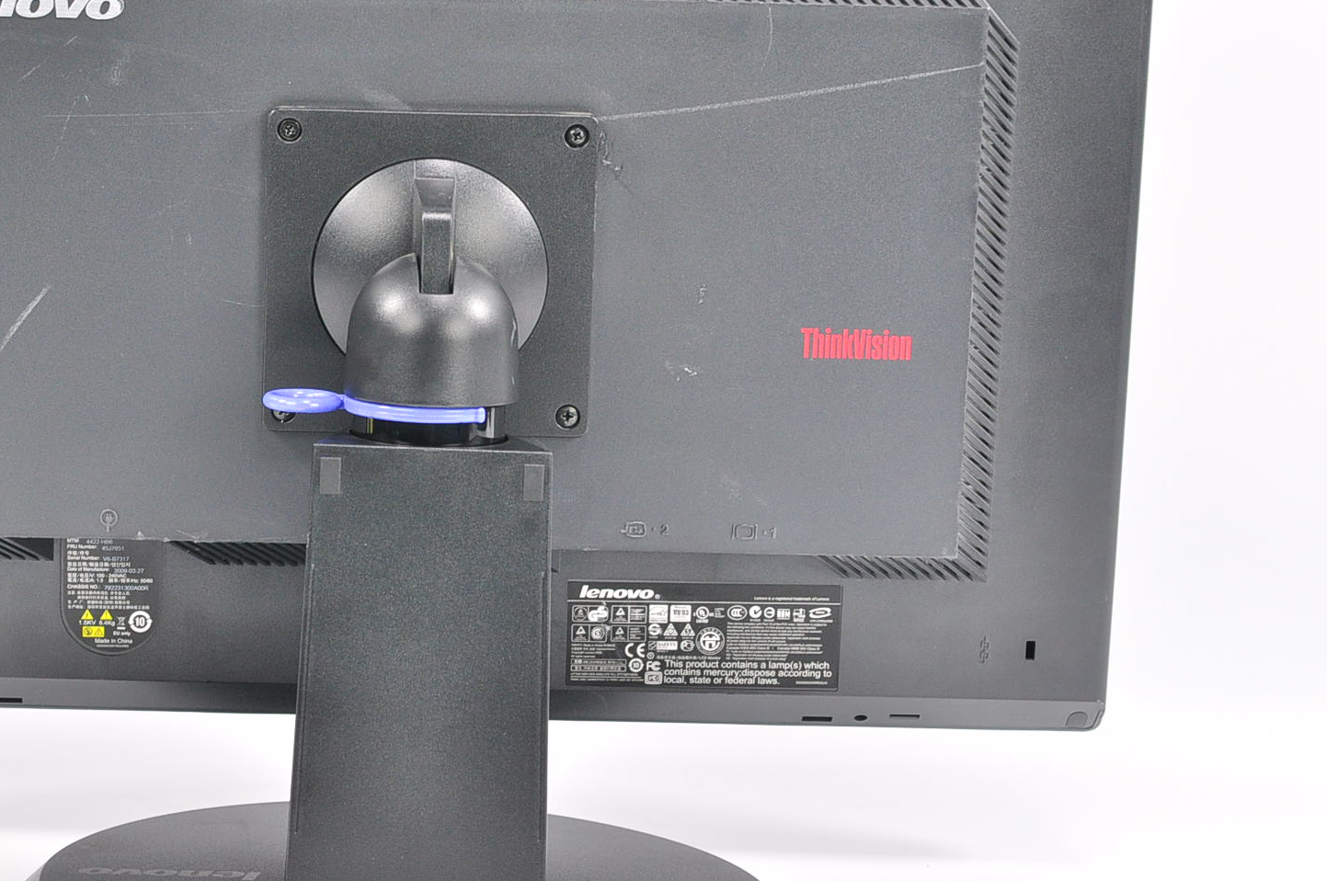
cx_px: 385
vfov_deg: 12.8
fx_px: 3939
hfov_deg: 19.0
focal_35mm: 107
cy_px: 342
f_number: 5.6
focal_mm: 48
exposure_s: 1/100
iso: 500
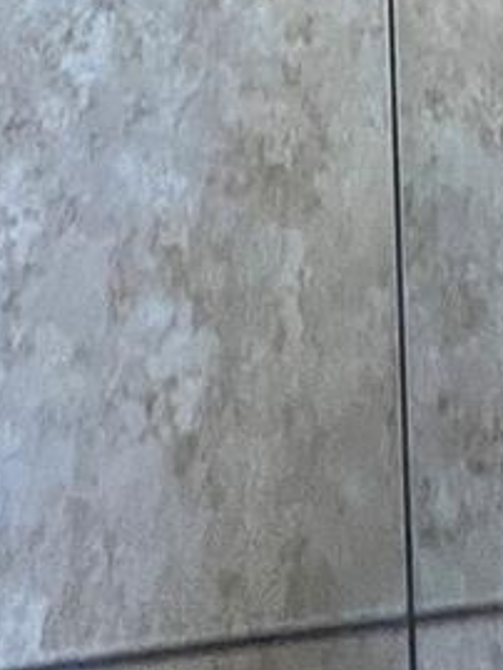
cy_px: -809
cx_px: 466
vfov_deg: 17.0
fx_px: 1123
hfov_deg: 24.4
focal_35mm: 58
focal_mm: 1.57
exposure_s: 1/60
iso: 250
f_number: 1.8
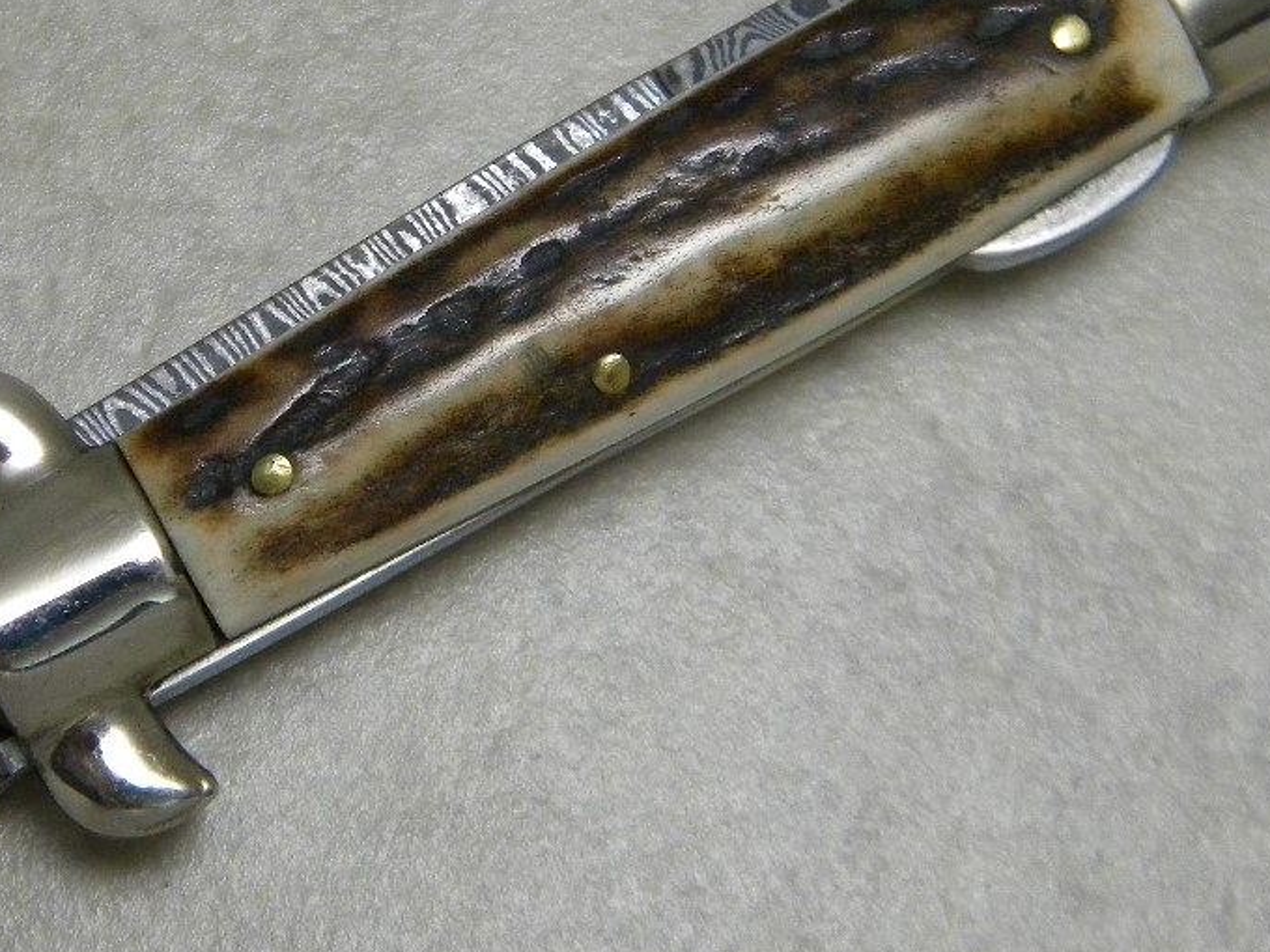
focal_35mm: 122
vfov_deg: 12.1
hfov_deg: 16.1
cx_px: 497
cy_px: 388
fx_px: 4476
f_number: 4.5
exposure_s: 1/41.6
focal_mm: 15.1
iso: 400
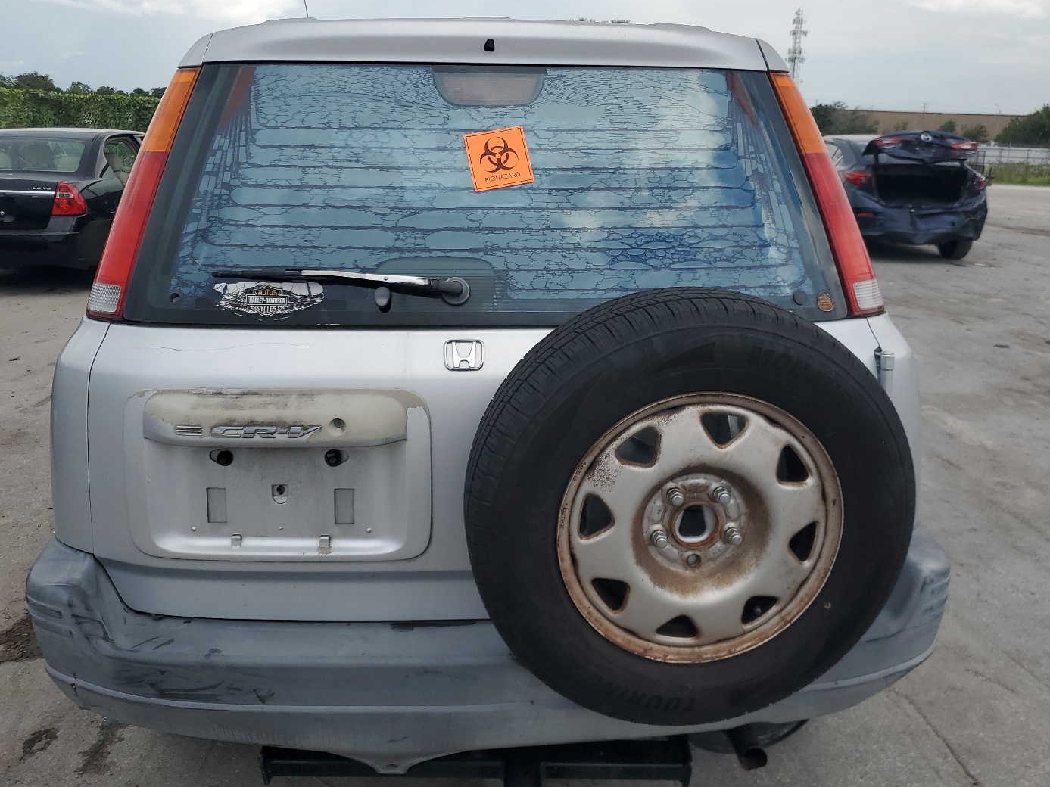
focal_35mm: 30
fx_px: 910
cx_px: 497
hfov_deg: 59.9
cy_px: 341
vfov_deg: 46.7
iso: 50
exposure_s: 1/2500
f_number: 1.5
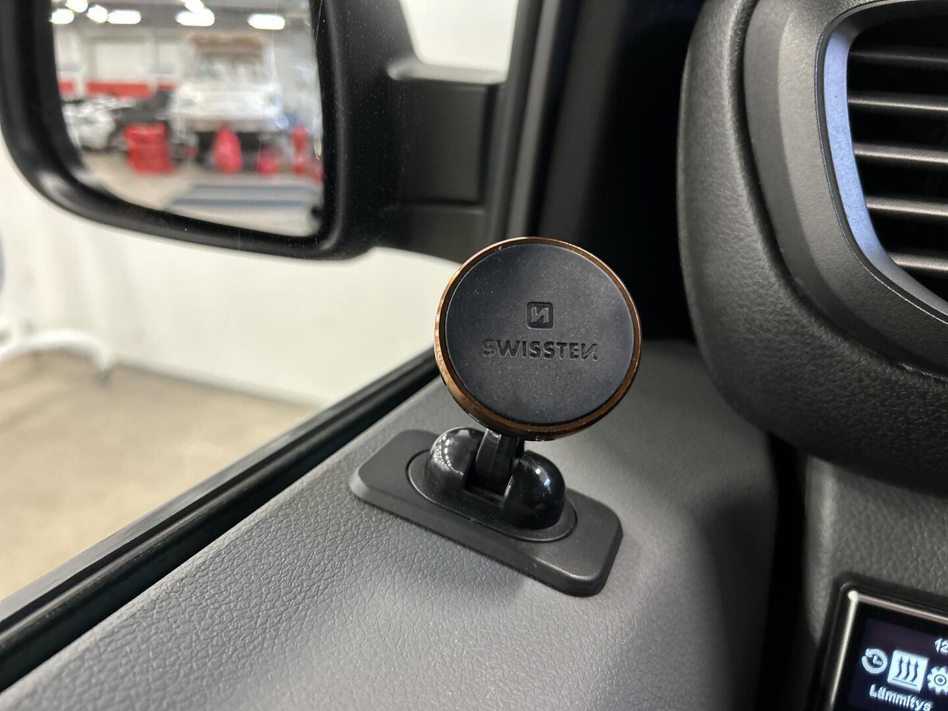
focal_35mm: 26
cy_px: 356
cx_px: 474
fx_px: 712
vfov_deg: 53.1
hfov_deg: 67.3
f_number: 1.5
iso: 320
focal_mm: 5.7
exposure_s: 1/50
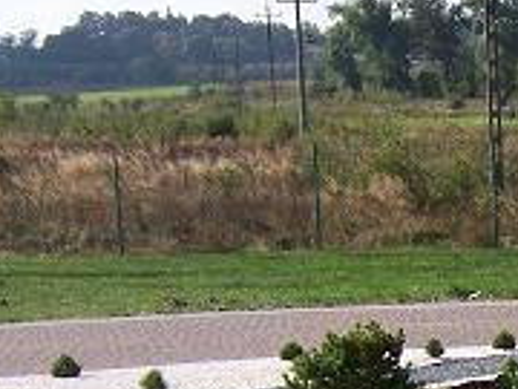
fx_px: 1766
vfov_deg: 12.1
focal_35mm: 118
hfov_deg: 16.0
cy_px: 546
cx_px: 642
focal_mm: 5.5
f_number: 3.4
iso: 80
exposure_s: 1/750
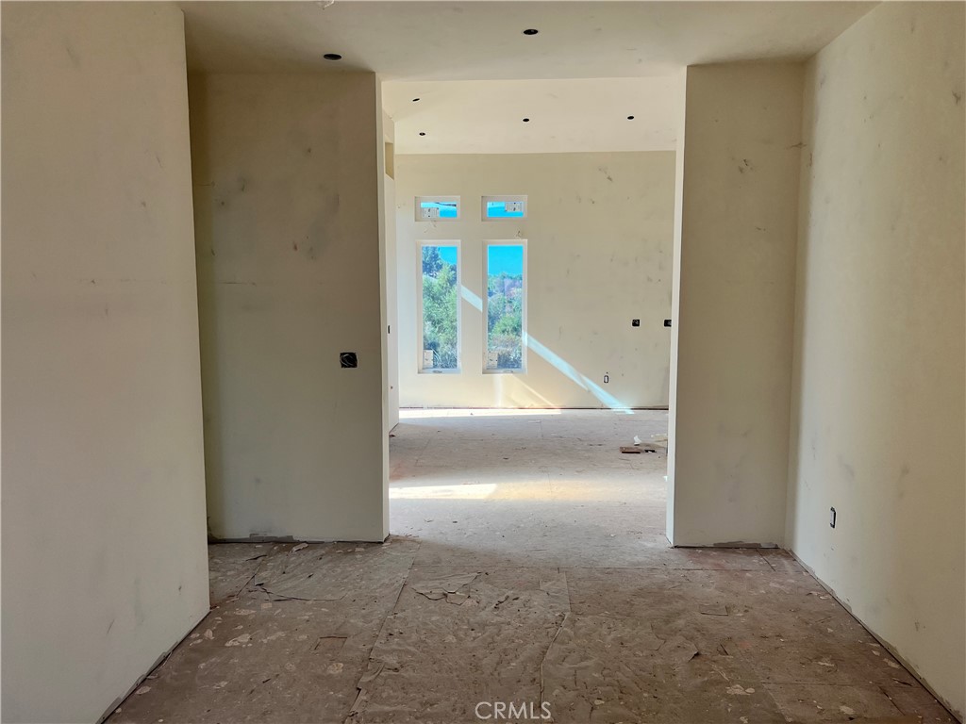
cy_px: 362
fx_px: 726
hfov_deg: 67.3
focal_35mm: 26
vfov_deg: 53.1
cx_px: 483
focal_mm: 5.7
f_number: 1.5
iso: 50
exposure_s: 1/364
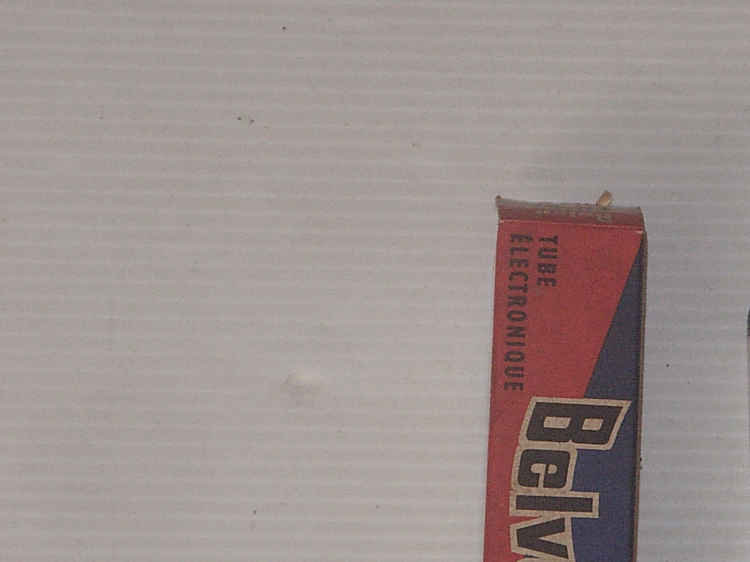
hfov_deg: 7.1
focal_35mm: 280
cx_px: 636
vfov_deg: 5.3
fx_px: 6065
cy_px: 453
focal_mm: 25
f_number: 3.9
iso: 200
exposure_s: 1/75
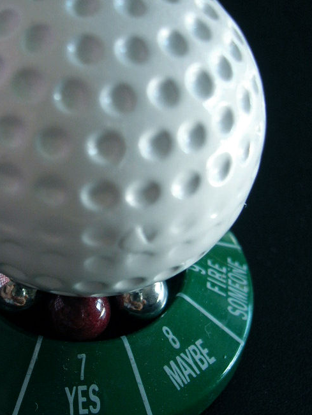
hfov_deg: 26.3
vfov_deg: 34.9
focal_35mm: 55
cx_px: 85
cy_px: 209
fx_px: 661
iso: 50
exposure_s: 1/74
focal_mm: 5.8
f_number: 2.9
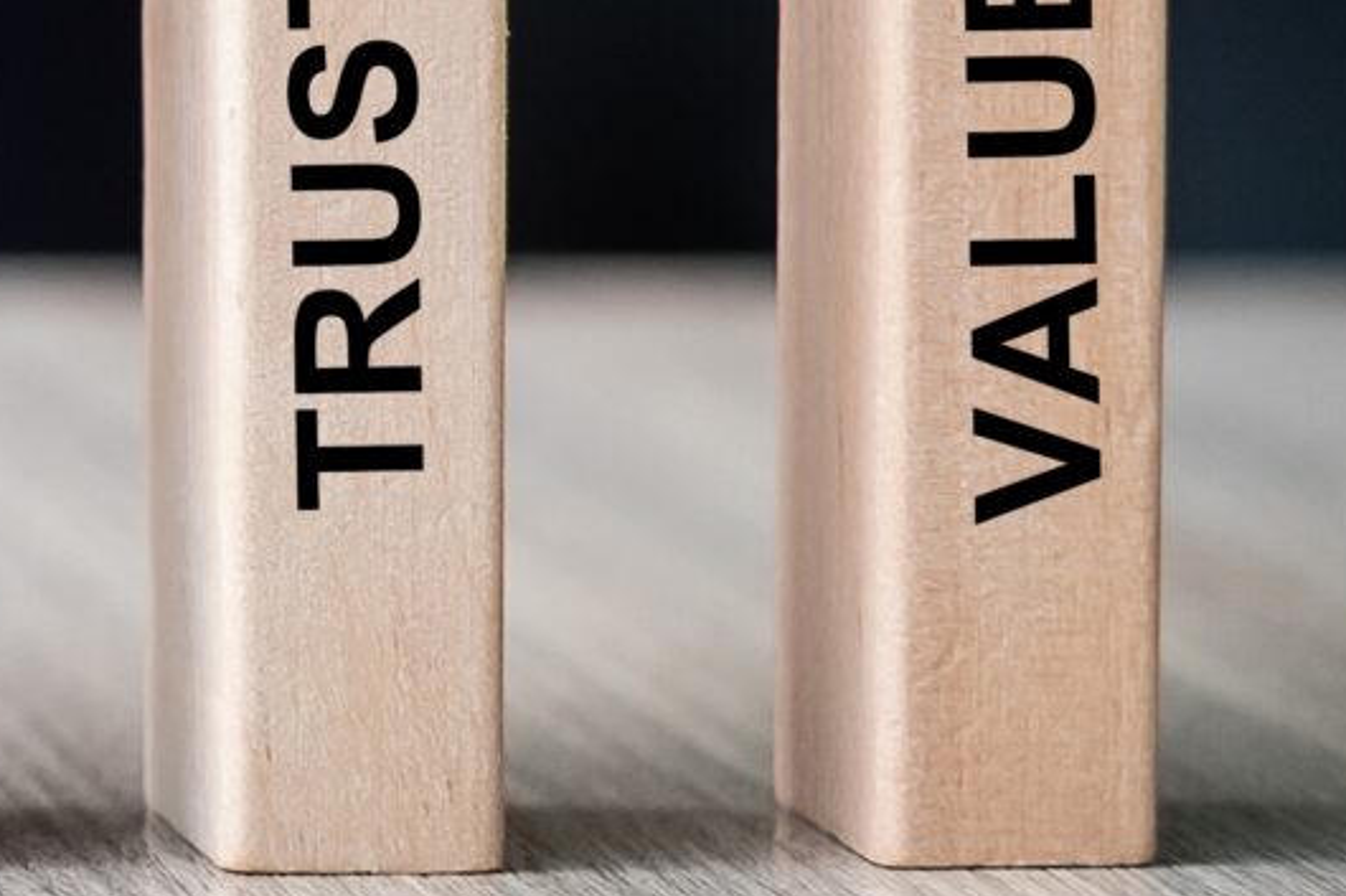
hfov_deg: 7.7
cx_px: -1379
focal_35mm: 256
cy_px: -374
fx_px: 9568
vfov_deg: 5.3
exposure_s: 1/250
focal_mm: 35
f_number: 2.8
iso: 200
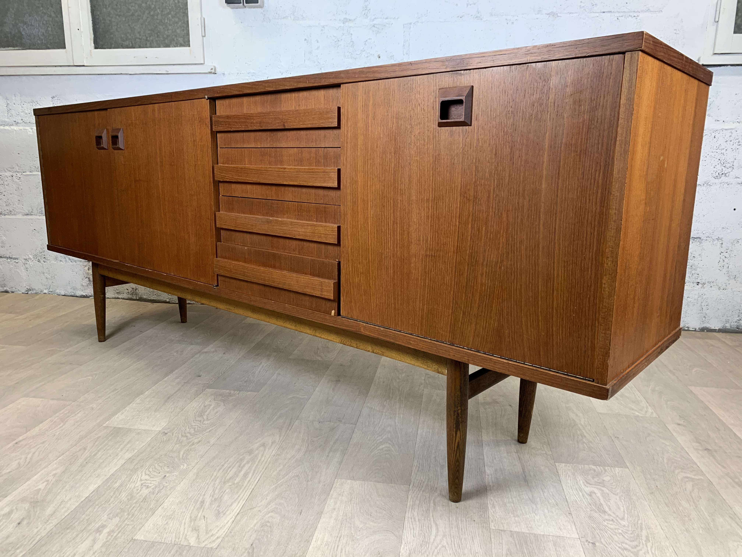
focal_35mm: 26
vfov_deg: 53.1
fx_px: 557
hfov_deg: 67.3
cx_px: 371
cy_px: 278
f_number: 1.8
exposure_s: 1/100
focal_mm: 4.25
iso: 80
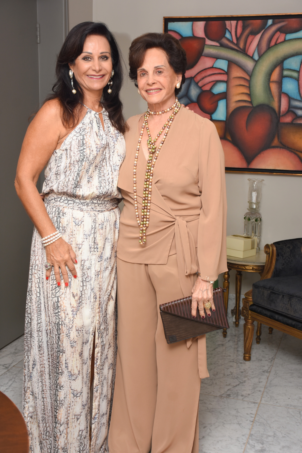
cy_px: 226
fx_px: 660
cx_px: 151
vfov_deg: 37.8
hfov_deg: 25.8
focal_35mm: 52
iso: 320
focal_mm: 35
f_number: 5
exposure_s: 1/60
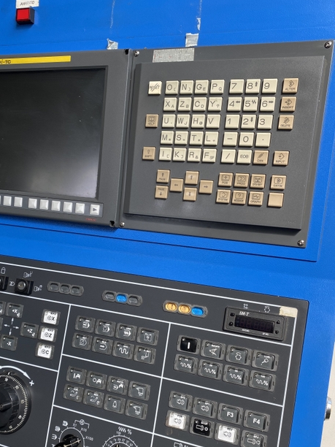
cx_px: 141
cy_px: 270
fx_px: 439
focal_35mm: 34
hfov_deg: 41.7
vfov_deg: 53.6
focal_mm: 4.25
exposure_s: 1/122
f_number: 1.8
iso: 32
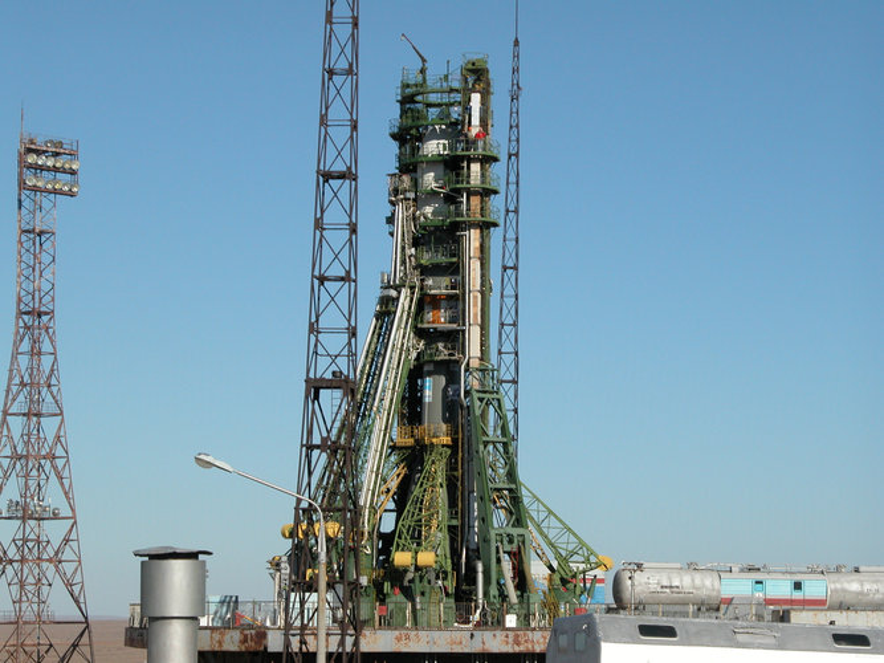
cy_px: 332
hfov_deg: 17.0
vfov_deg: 12.8
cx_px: 442
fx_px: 2962
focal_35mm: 116
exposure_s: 1/595
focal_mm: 29.5
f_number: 6.7
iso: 100
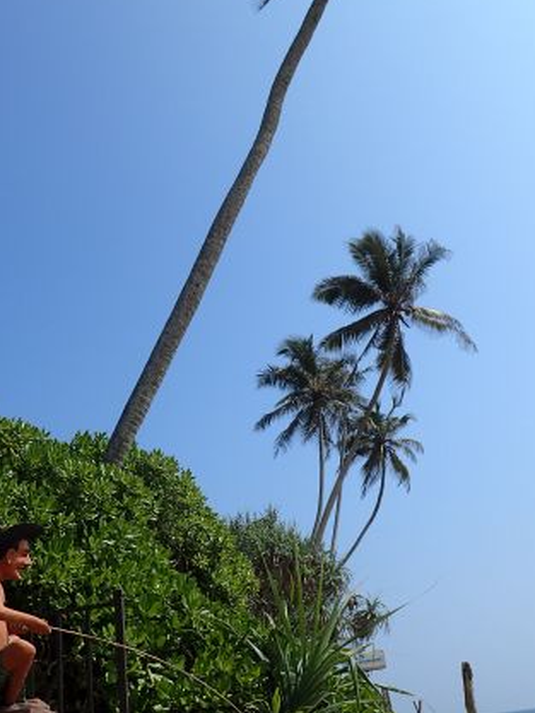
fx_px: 741
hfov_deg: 39.6
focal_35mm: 36
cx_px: 234
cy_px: 381
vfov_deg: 51.3
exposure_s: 1/320
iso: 100
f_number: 8
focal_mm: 4.5
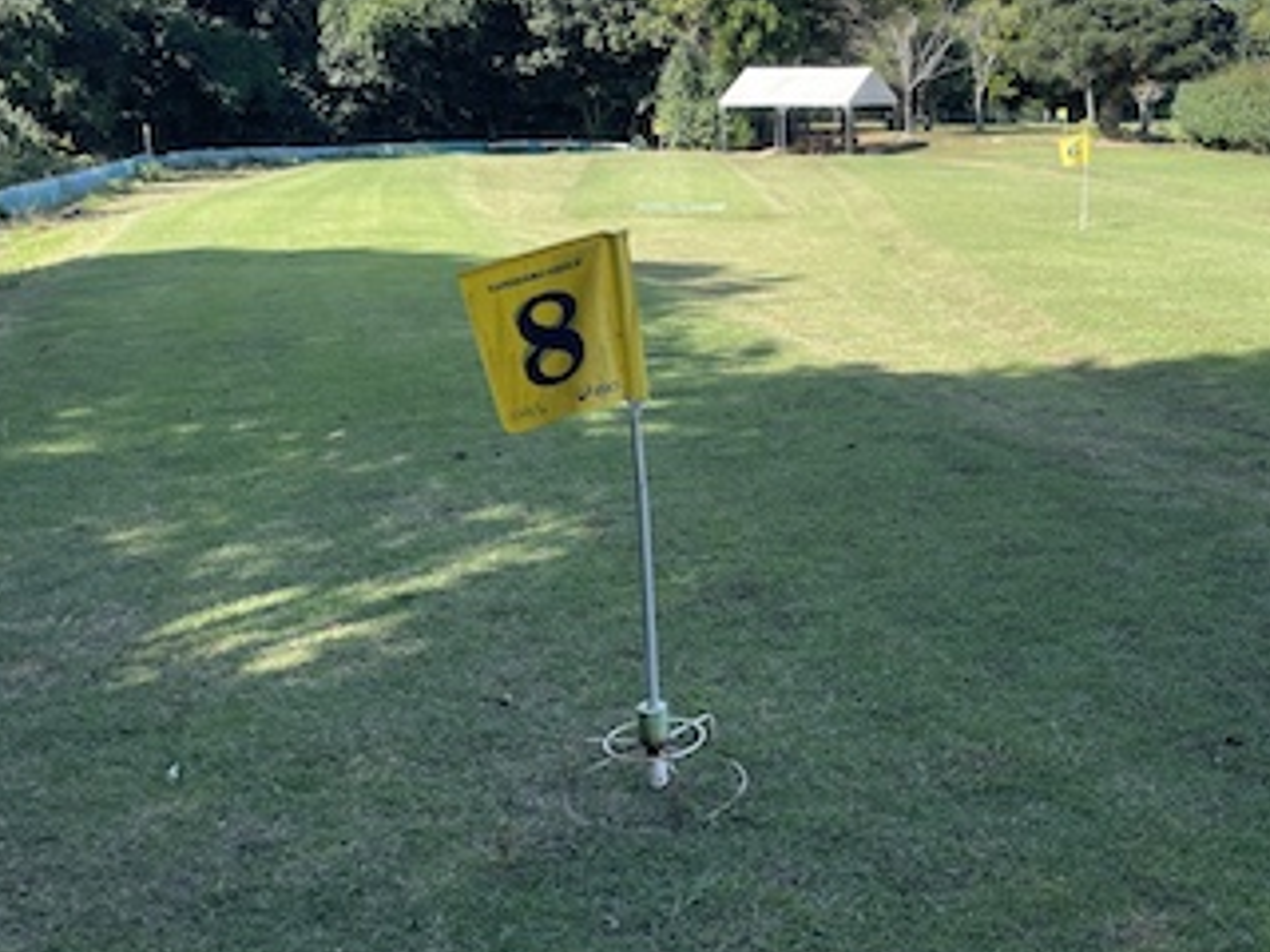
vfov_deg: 36.7
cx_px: 909
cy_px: 385
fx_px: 1431
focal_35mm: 39
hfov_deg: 46.6
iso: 32
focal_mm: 4.2
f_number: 1.6
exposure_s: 1/1366
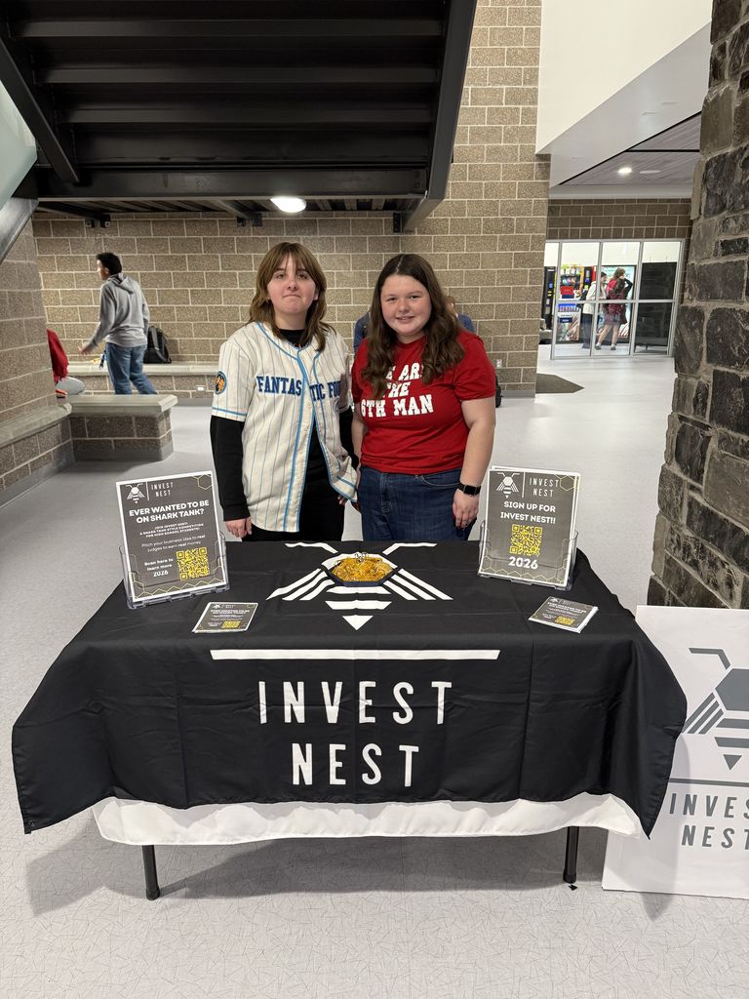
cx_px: 374
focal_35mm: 24
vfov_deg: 71.6
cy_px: 500
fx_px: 692
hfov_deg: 56.8
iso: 250
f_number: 1.78
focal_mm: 6.76
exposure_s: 1/60
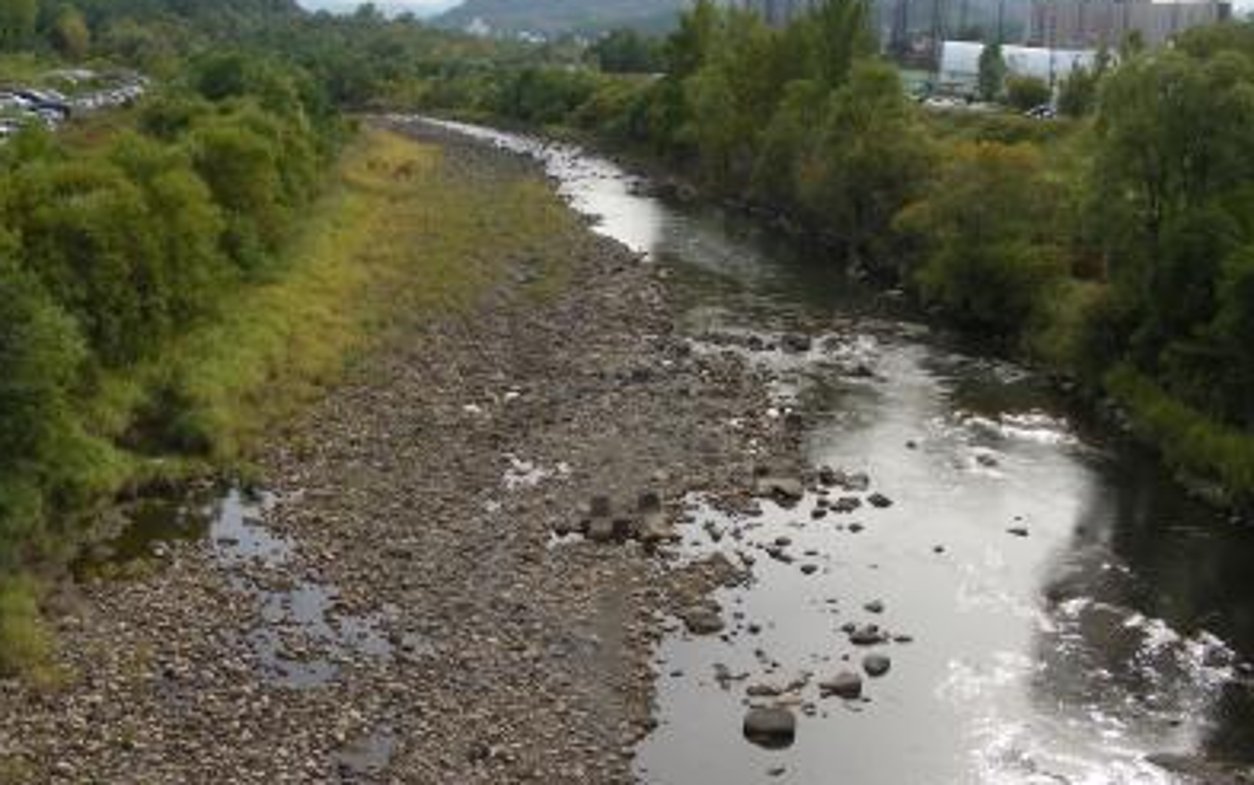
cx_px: 622
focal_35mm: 41
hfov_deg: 48.2
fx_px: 1402
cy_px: 354
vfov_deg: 31.3
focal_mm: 6.3
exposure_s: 1/192
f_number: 4
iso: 50
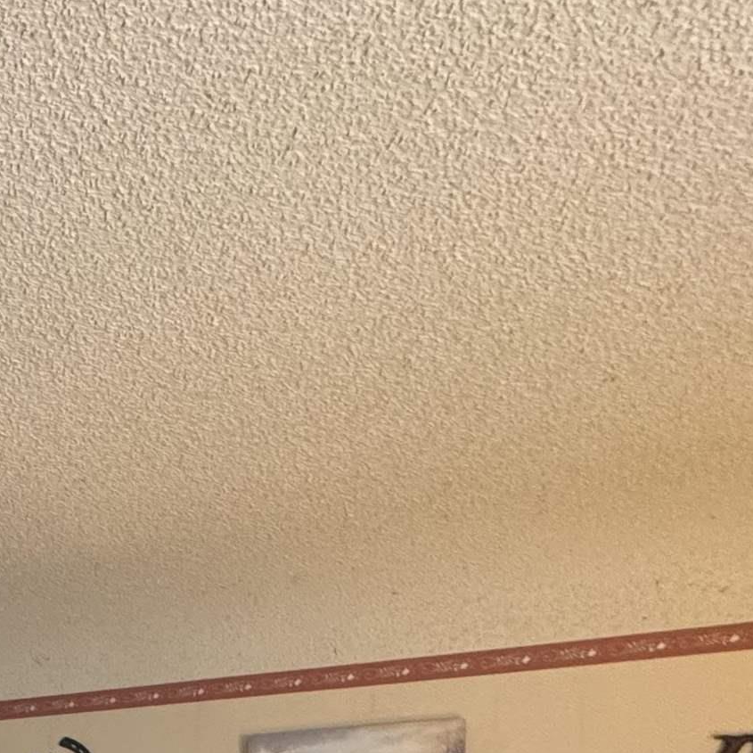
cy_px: 933
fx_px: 1107
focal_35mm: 45
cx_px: -306
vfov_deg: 30.9
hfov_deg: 28.3
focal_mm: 2.22
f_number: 2.2
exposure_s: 1/60
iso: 500
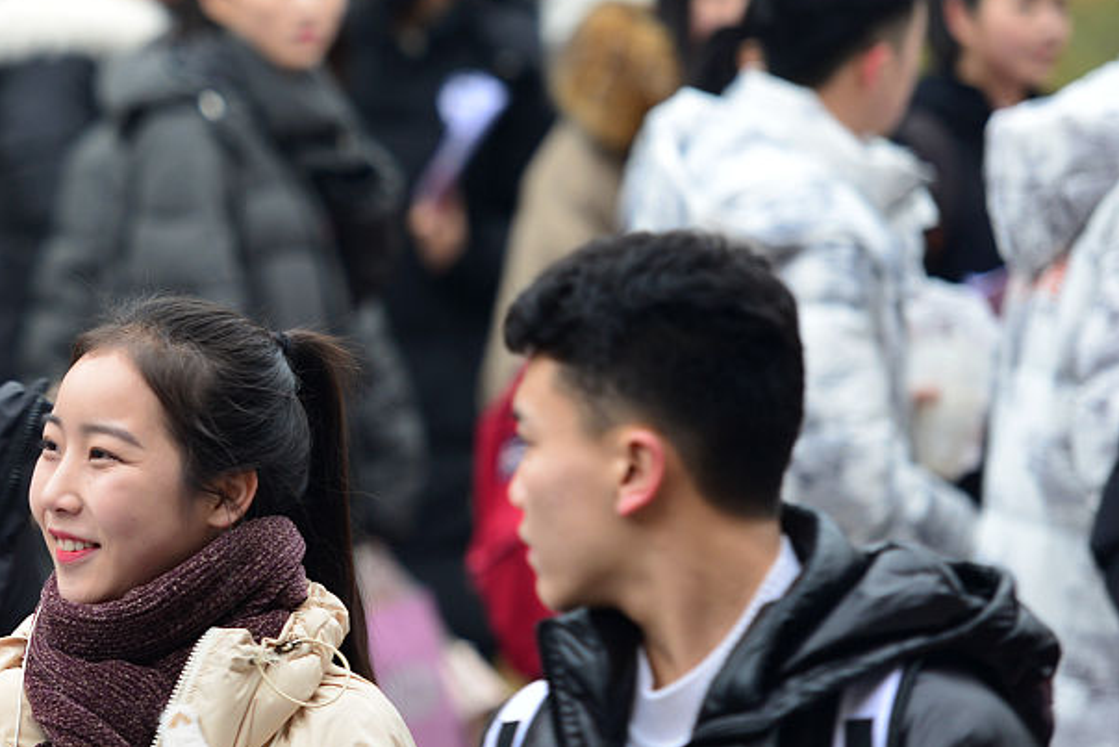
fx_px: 9575
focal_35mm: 308
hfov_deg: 6.7
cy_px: 284
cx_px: 83
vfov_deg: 4.5
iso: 200
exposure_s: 1/80
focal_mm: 155
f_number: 2.8
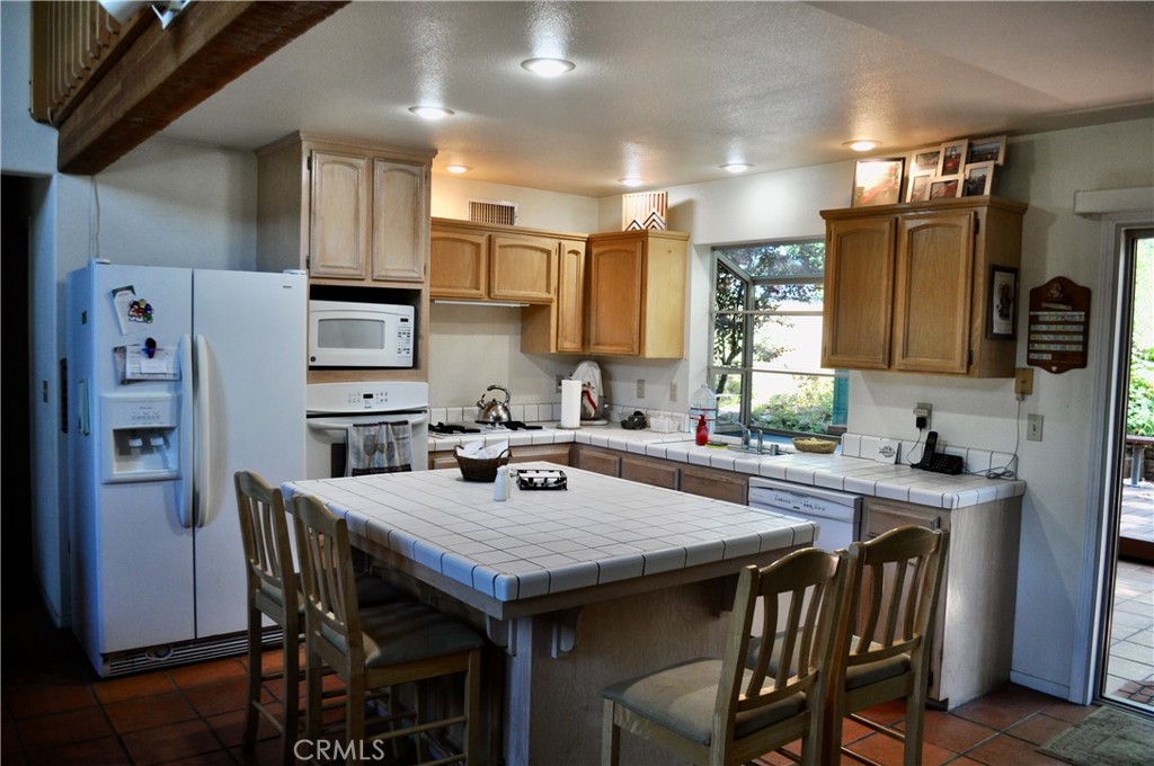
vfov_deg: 47.8
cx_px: 577
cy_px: 383
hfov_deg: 67.4
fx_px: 864
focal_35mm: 27
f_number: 4.5
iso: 400
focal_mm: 18
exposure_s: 1/80
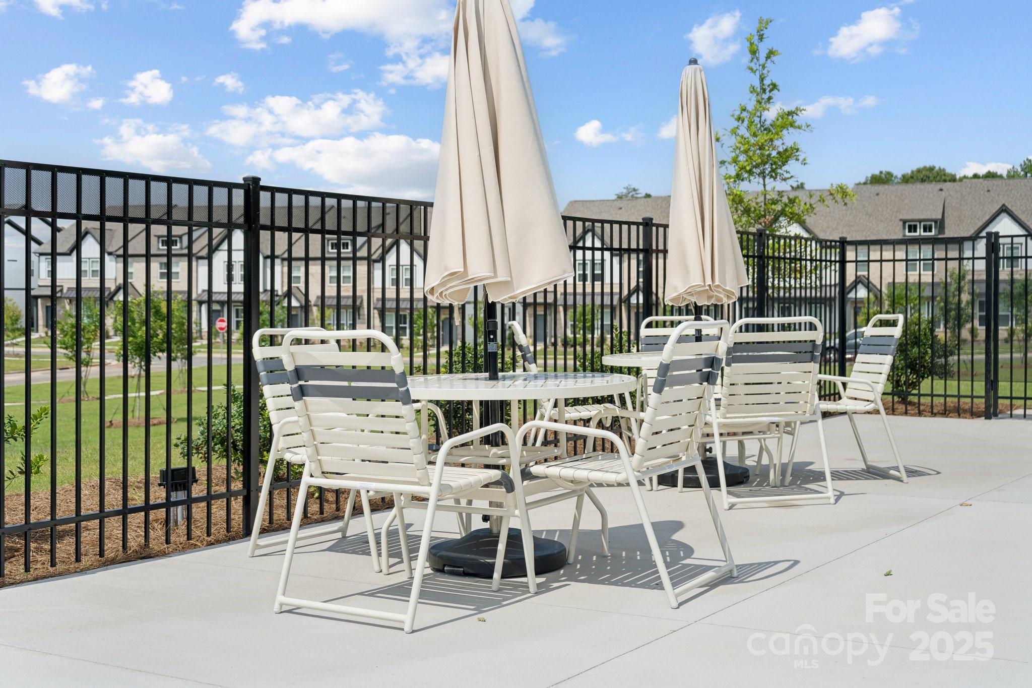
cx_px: 516
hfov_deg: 43.6
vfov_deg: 29.9
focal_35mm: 45
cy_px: 344
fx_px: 1290
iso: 100
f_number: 5
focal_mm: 45
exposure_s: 1/1250
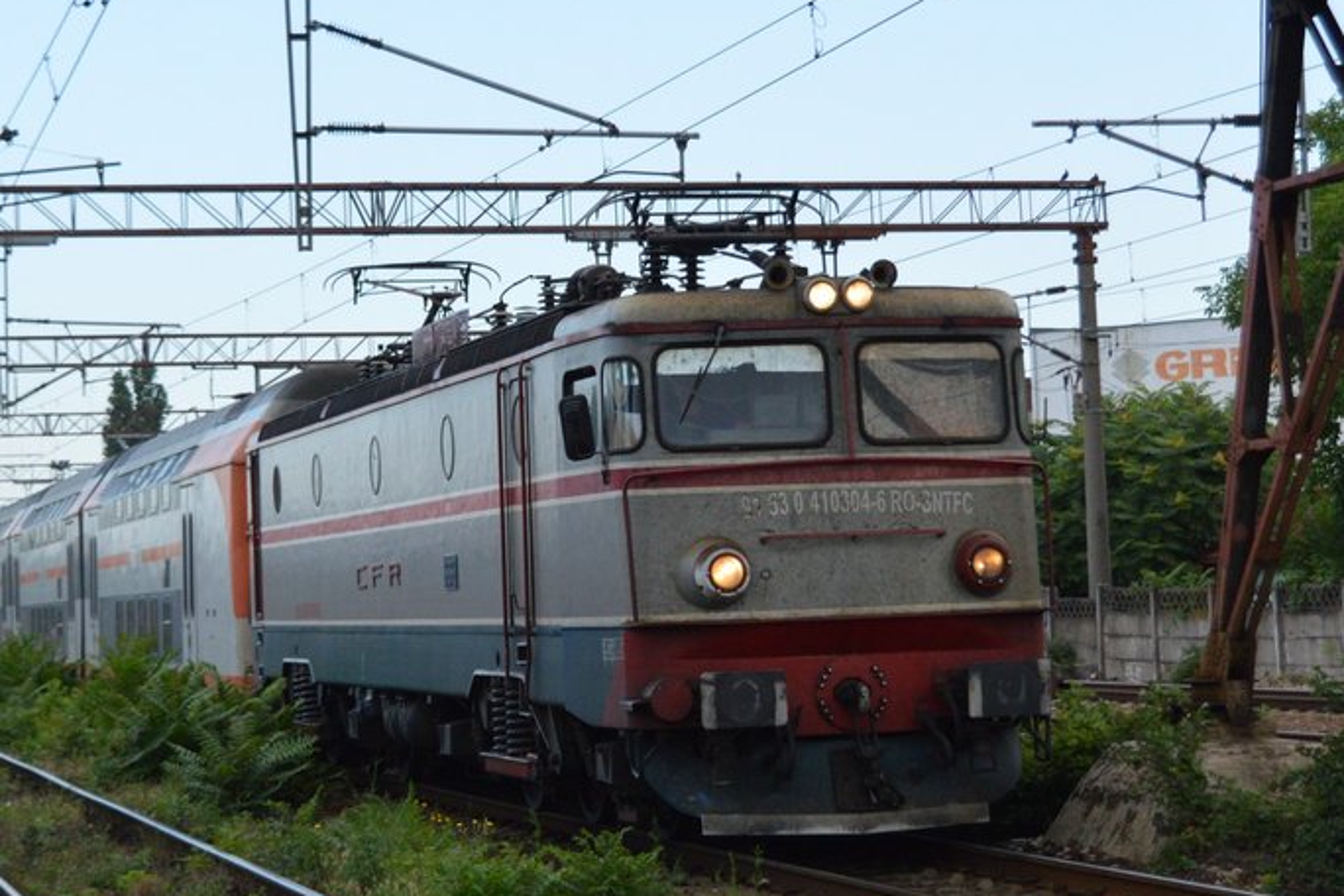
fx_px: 2352
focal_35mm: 63
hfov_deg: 31.8
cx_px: 564
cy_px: 495
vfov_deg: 21.6
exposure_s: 1/1250
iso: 800
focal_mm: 36
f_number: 5
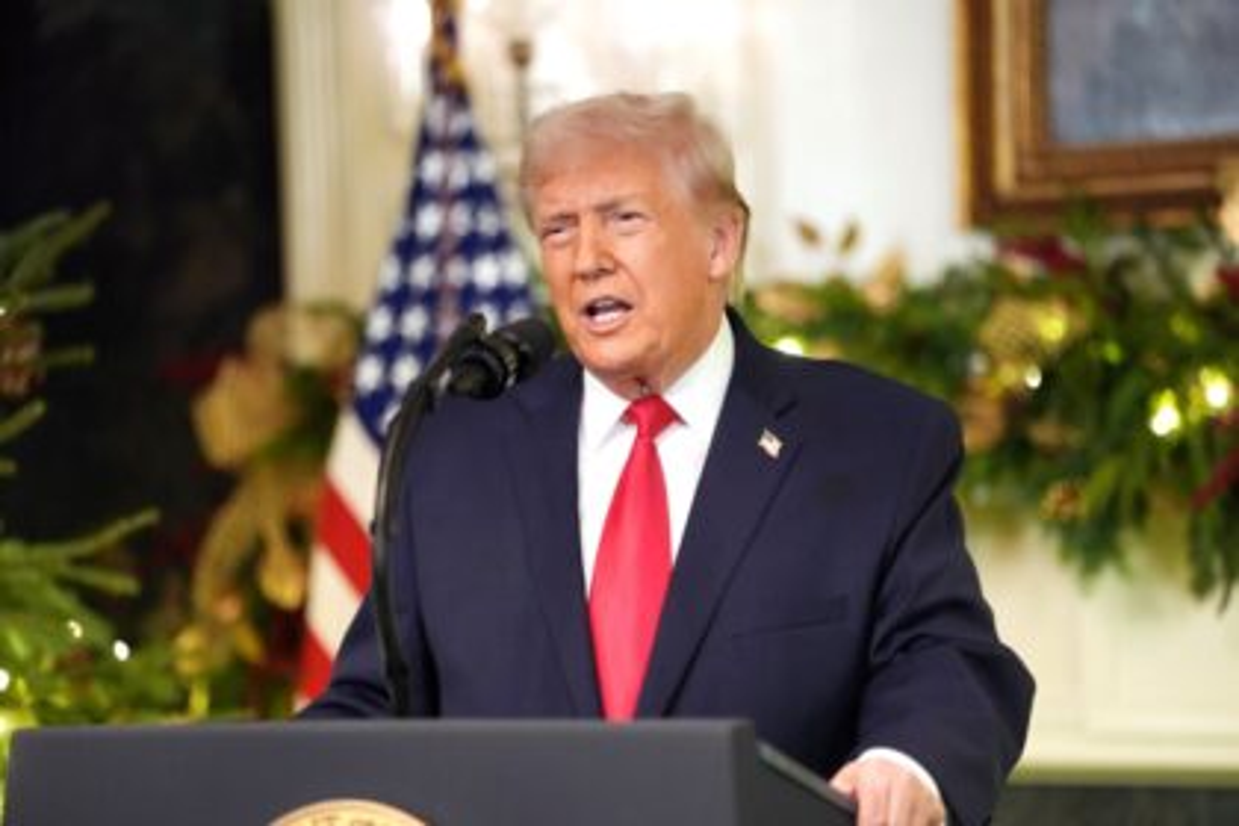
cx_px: 620
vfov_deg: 9.9
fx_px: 4784
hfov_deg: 14.8
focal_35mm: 139
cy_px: 413
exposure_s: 1/250
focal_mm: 139
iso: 3200
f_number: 2
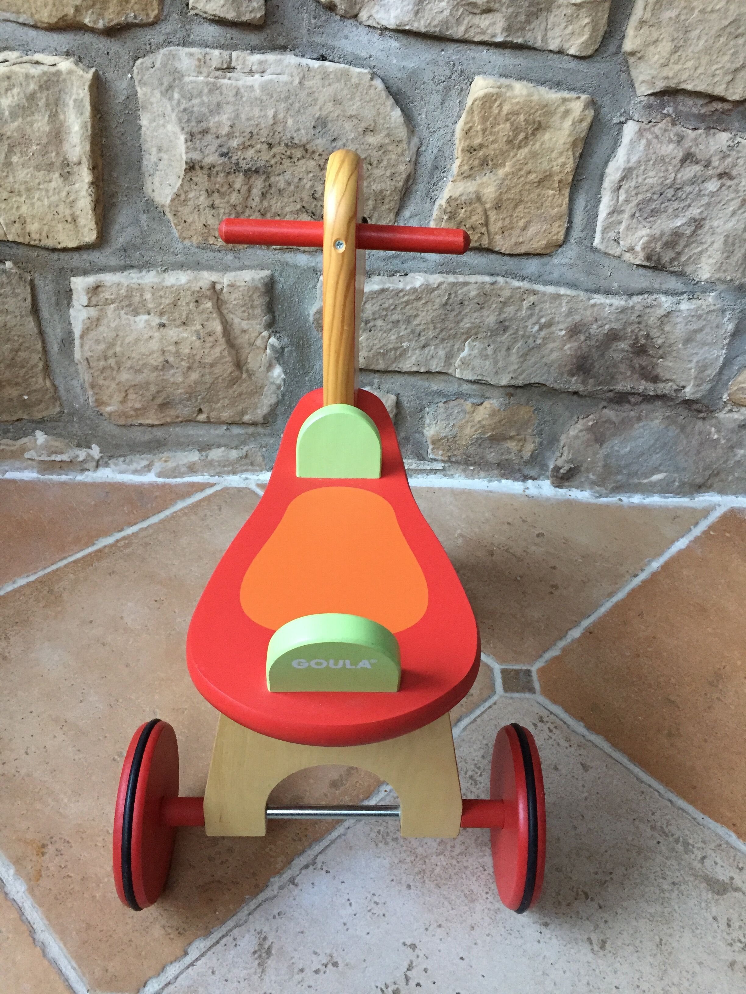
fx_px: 833
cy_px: 497
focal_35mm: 29
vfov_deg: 61.7
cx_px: 373
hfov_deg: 48.2
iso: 250
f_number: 2.2
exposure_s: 1/20
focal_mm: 4.15
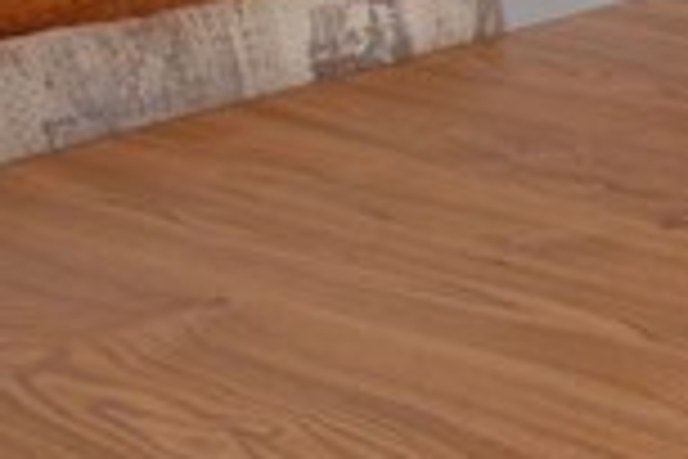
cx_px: 1644
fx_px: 2026
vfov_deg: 12.6
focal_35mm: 106
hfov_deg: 13.8
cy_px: -90
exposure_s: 1/30
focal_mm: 10
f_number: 3.5
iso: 200
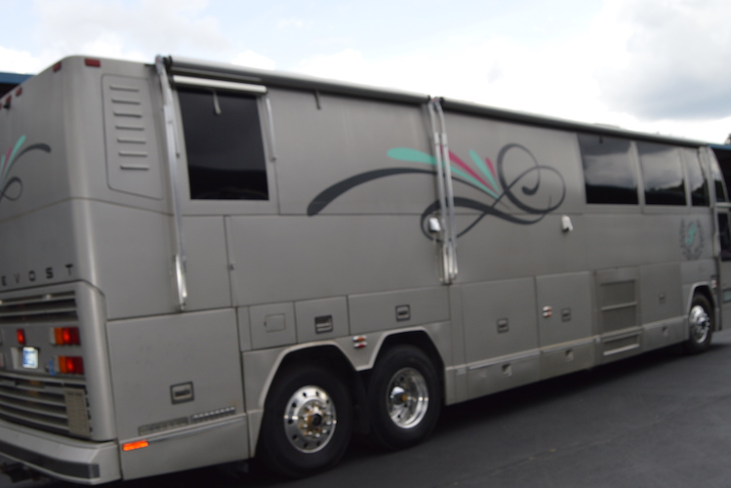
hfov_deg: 53.1
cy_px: 310
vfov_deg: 36.7
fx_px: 731
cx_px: 352
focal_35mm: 36
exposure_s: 1/200
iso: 100
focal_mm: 18
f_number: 6.3
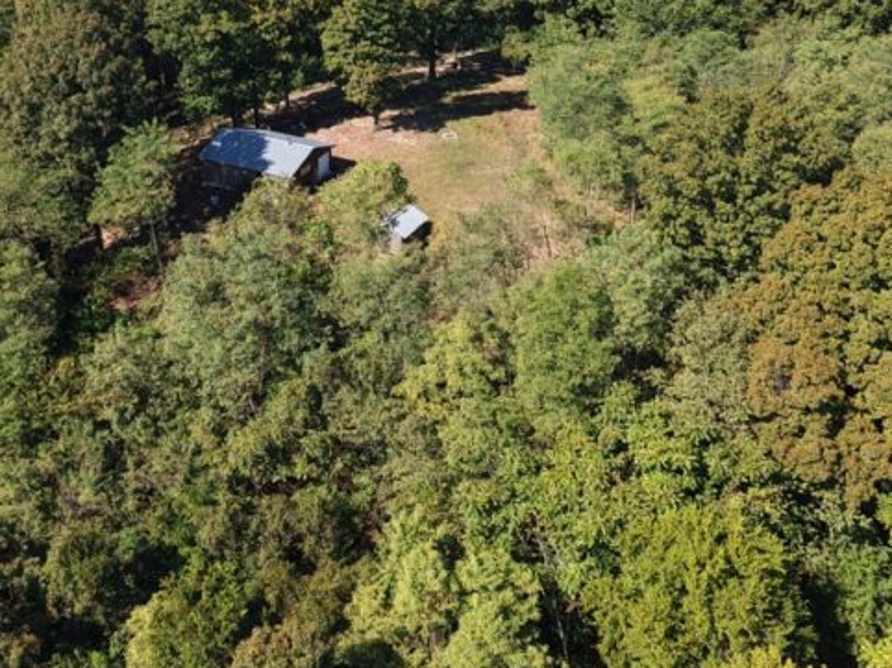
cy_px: 52
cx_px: 416
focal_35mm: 51
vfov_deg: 27.4
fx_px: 1314
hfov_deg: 37.5
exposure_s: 1/3000
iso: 180
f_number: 1.8
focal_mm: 8.67
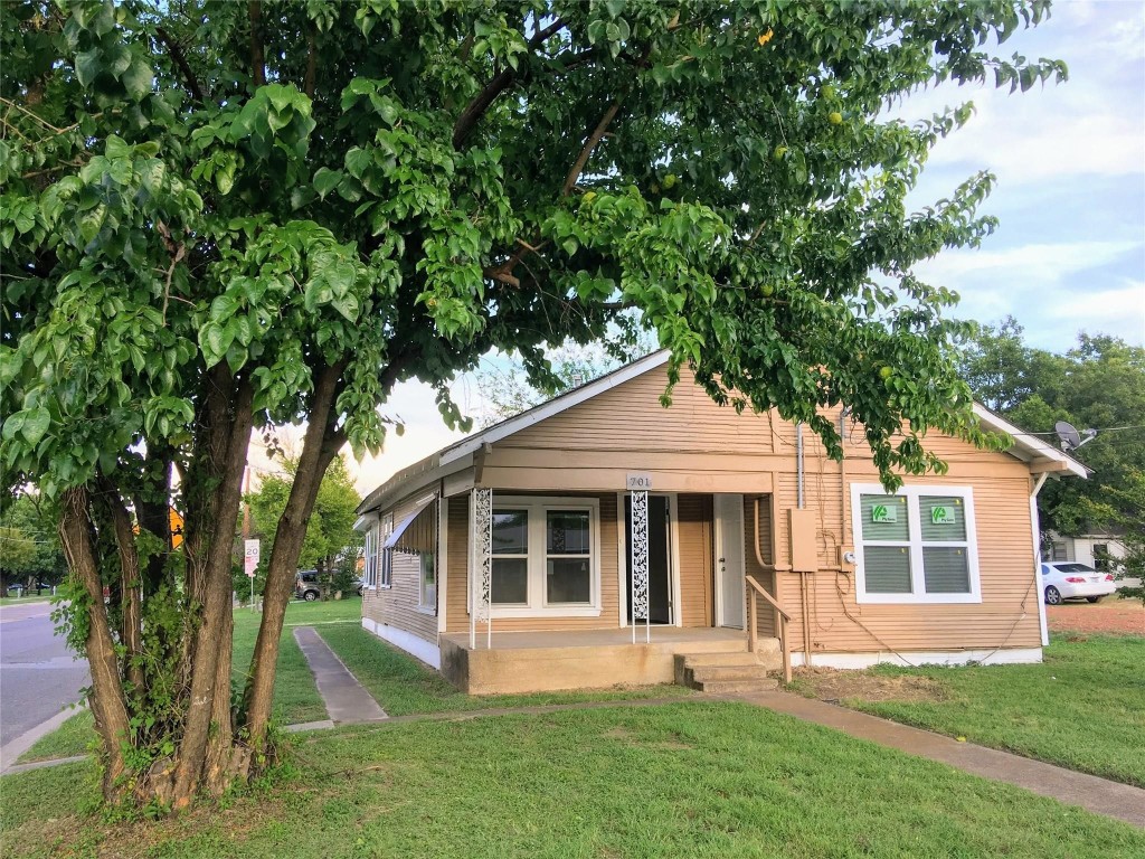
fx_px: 959
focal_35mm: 29
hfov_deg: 61.7
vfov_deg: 48.2
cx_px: 572
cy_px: 430
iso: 25
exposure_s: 1/147
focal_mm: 4.15
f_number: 2.2
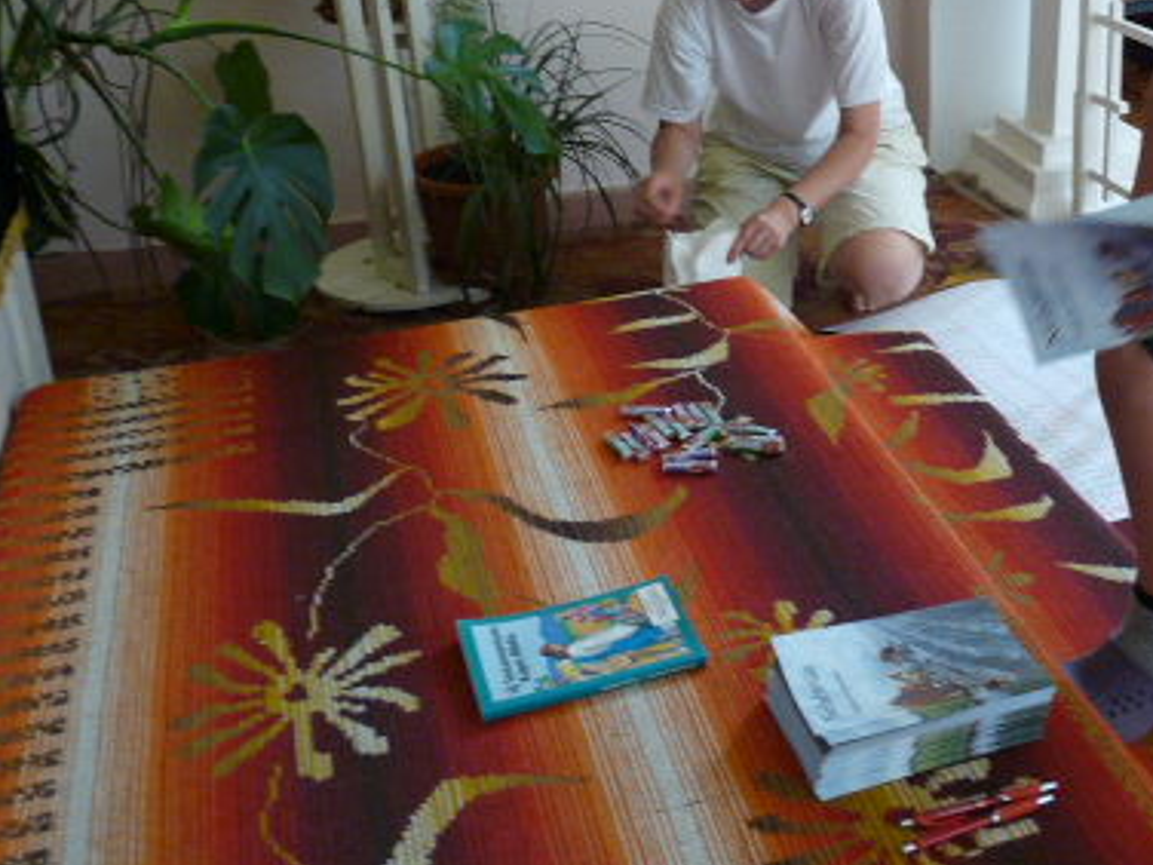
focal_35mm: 46
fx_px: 1532
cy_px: 227
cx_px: 828
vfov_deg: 31.0
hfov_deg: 40.4
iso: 250
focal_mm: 4.8
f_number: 2.8
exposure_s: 1/30
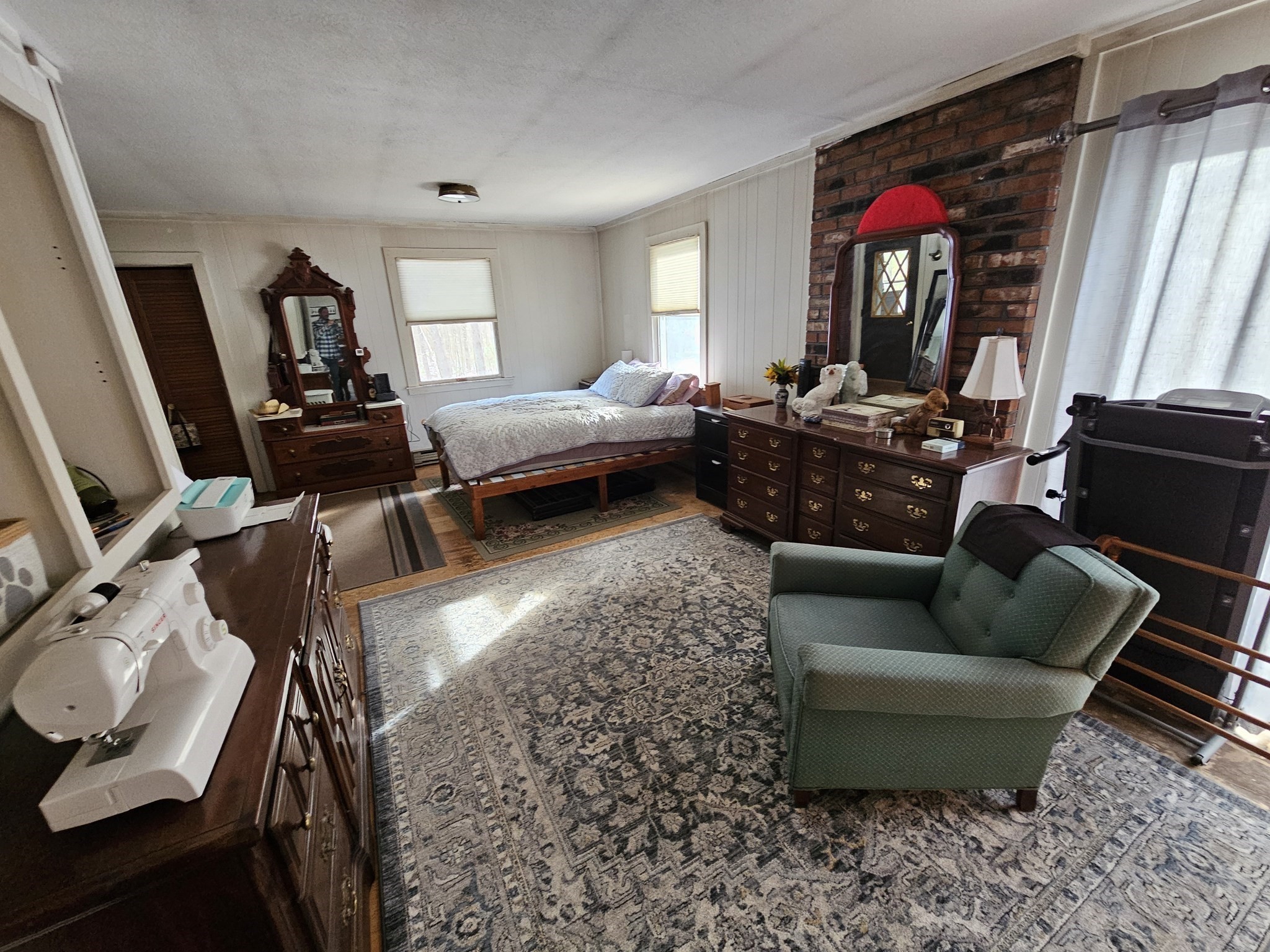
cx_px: 635
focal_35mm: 13
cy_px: 476
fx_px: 477
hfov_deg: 106.2
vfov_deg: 89.9
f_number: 2.2
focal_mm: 2.2
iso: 400
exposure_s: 1/30
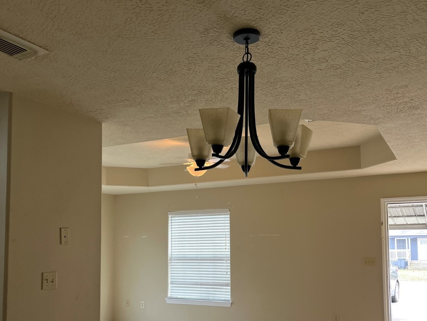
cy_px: 210
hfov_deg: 52.6
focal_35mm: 35
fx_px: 432
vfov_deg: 40.3
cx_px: 213
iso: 80
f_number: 1.6
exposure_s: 1/60
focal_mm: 5.1
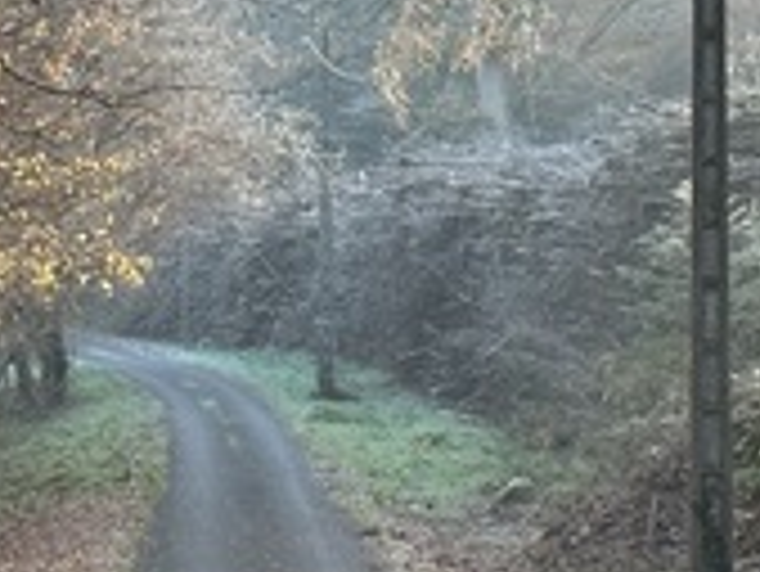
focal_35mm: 170
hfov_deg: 11.6
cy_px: 185
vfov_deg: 8.7
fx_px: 3735
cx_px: 175
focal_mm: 6.86
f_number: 1.78
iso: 64
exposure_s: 1/173
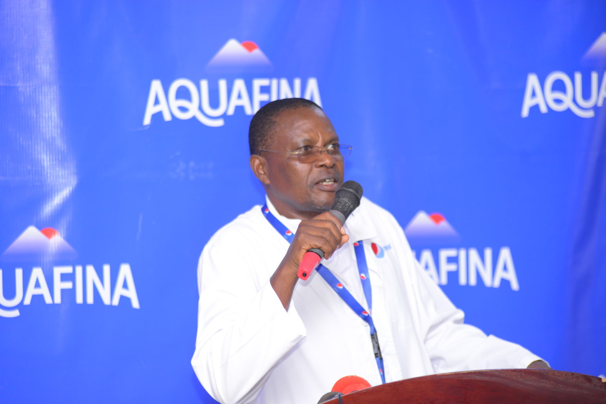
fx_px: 2272
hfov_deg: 15.2
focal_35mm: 135
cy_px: 202
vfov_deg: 10.2
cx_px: 303
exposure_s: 1/200
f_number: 2.8
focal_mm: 135
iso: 640
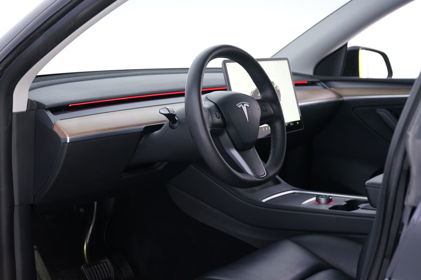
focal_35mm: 58
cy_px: 140
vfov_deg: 23.3
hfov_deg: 34.5
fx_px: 678
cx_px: 210
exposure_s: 1/10
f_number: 5.6
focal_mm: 58
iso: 2500
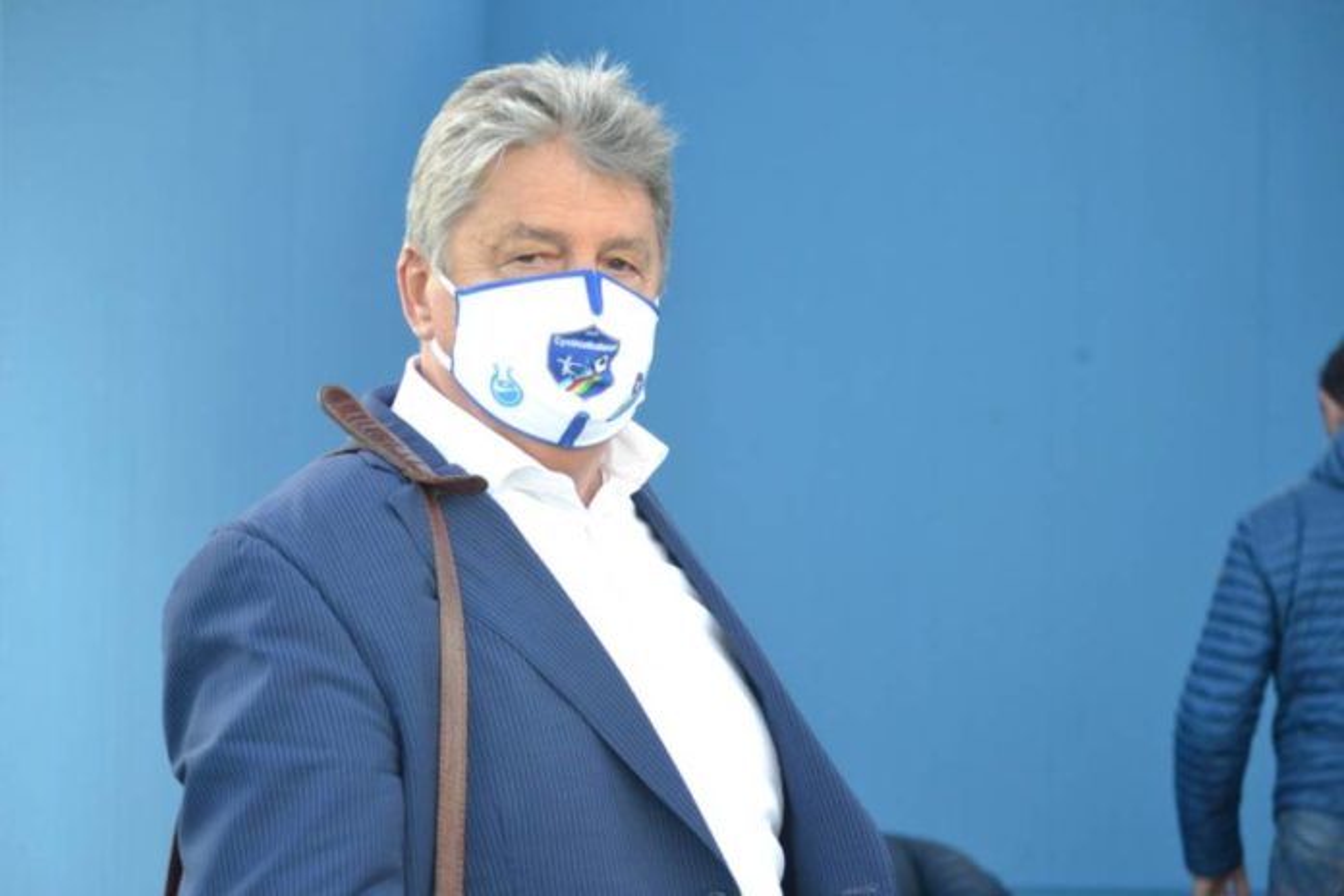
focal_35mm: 102
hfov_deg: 20.0
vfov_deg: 13.4
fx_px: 3808
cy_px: 448
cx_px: 672
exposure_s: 1/500
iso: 1250
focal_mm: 68
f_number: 4.2
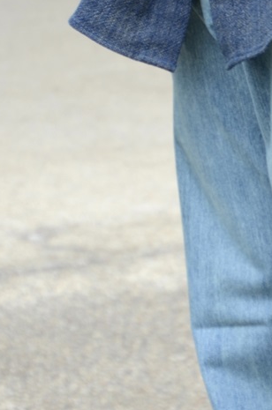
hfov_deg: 3.3
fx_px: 4770
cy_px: 246
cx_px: 368
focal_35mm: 419
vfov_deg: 4.9
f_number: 5.6
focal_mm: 86
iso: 125
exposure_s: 1/160
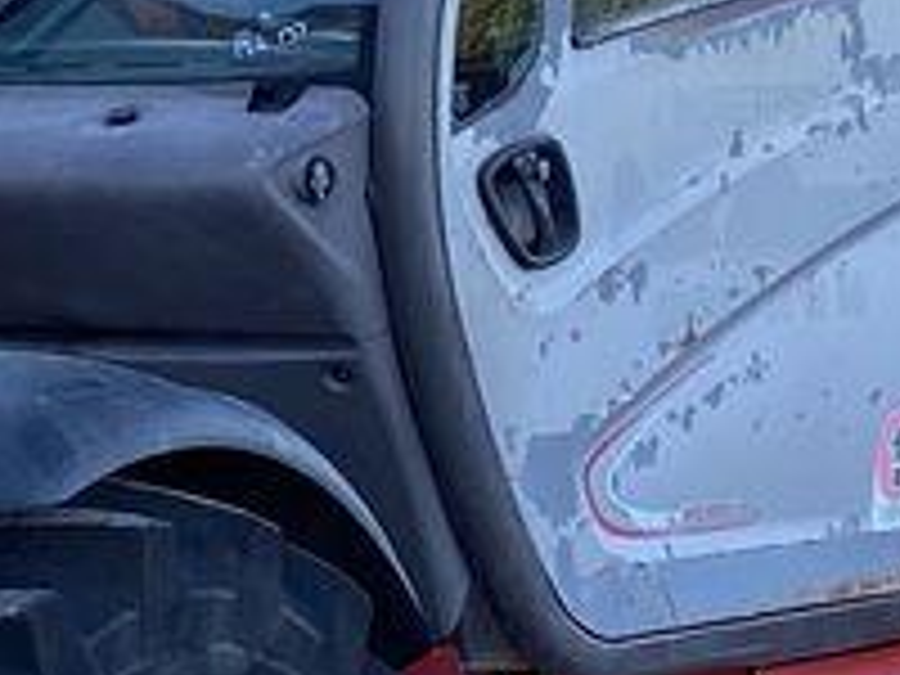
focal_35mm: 166
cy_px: 558
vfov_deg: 8.9
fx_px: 4316
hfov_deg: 10.4
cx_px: -1233
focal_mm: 4.25
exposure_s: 1/249
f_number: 1.8
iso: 32
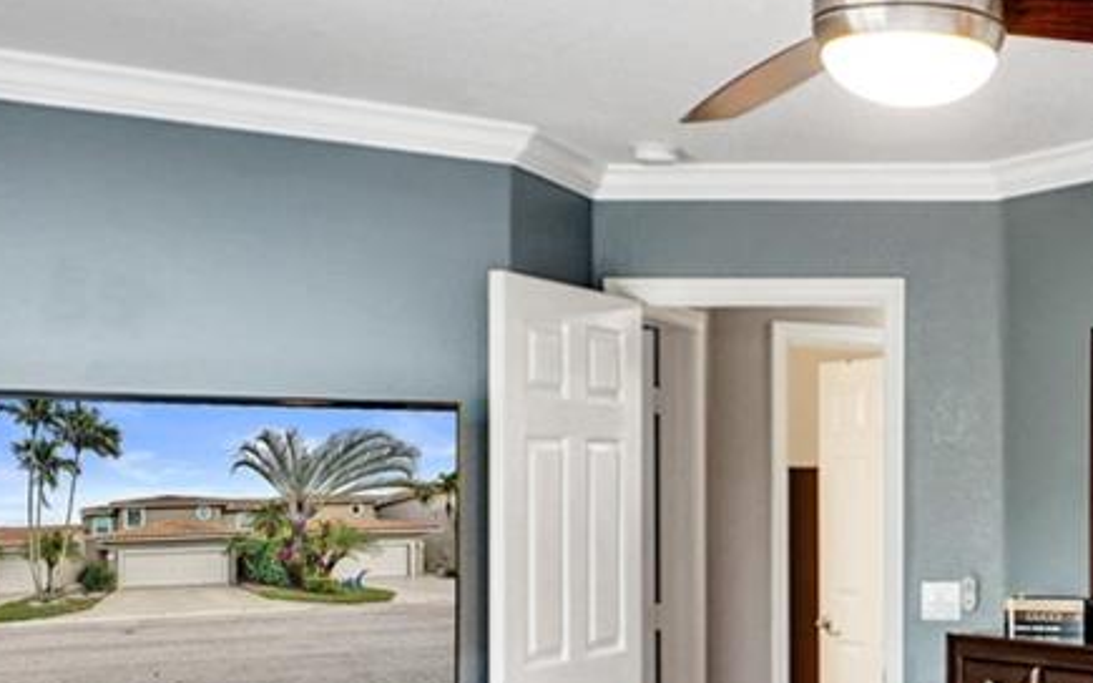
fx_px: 1787
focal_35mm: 60
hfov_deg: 30.3
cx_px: 1211
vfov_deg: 21.6
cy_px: 452
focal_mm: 16
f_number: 4
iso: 640
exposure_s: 1/100
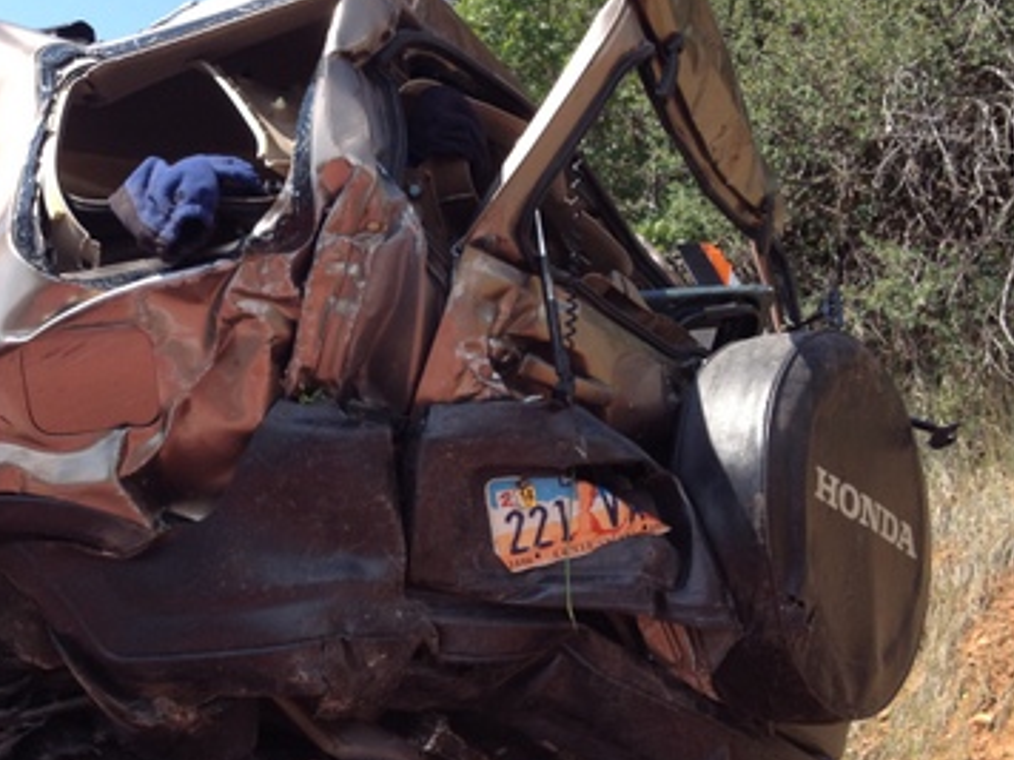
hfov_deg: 32.3
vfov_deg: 24.8
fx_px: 1728
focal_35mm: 59
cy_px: 418
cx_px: 308
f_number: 2.4
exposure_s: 1/778
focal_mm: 4.28
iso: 50
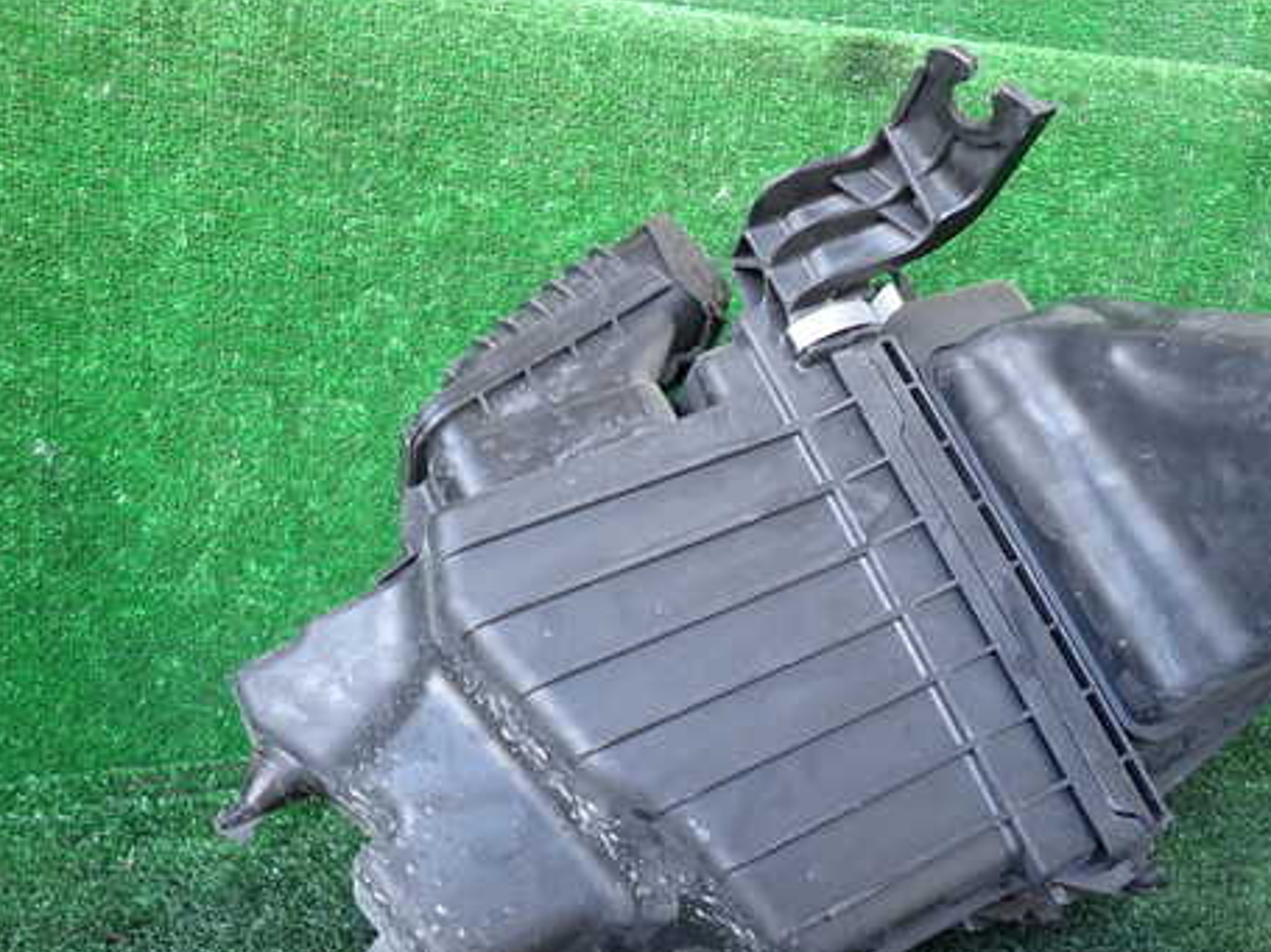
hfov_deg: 54.6
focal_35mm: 33
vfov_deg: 42.9
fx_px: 1211
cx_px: 810
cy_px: 528
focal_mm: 4.5
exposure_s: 1/50
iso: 200
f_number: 2
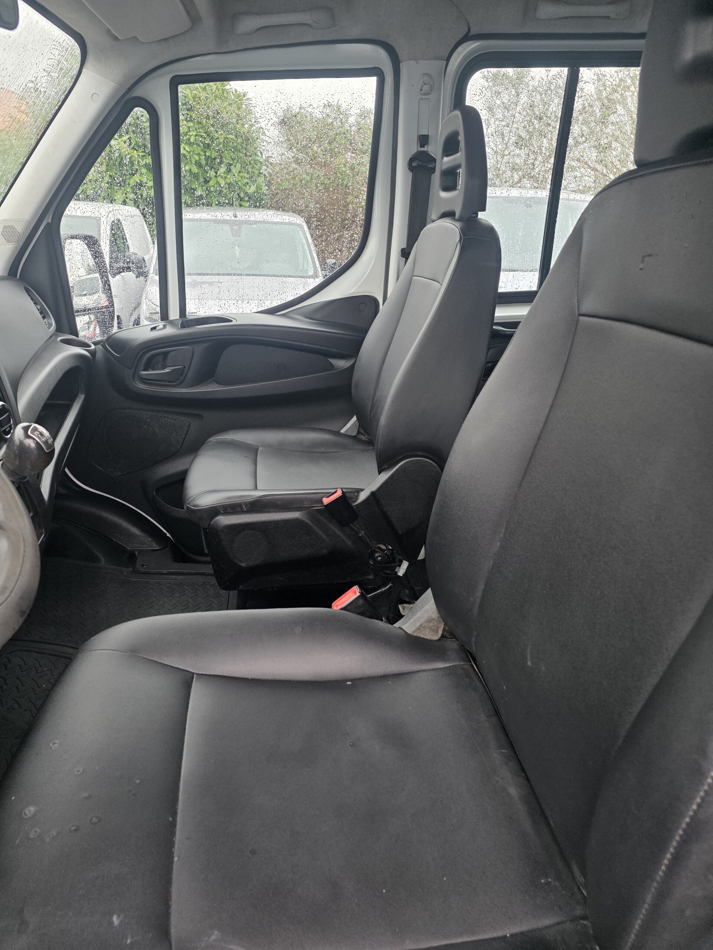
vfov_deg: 73.9
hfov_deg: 58.9
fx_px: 632
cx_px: 356
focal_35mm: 23
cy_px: 475
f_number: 1.7
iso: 200
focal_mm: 6.25
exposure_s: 1/180
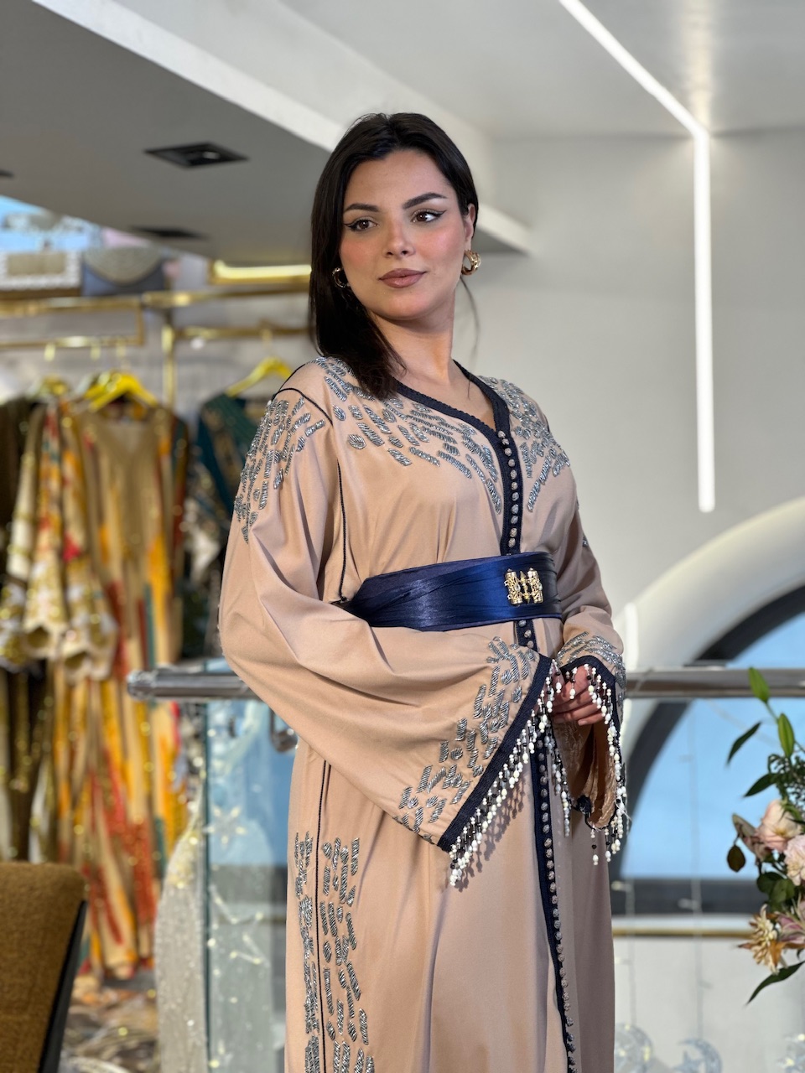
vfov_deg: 25.3
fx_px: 2388
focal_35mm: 77
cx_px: 402
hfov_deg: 19.1
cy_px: 536
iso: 64
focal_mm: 9
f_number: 2.8
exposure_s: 1/100
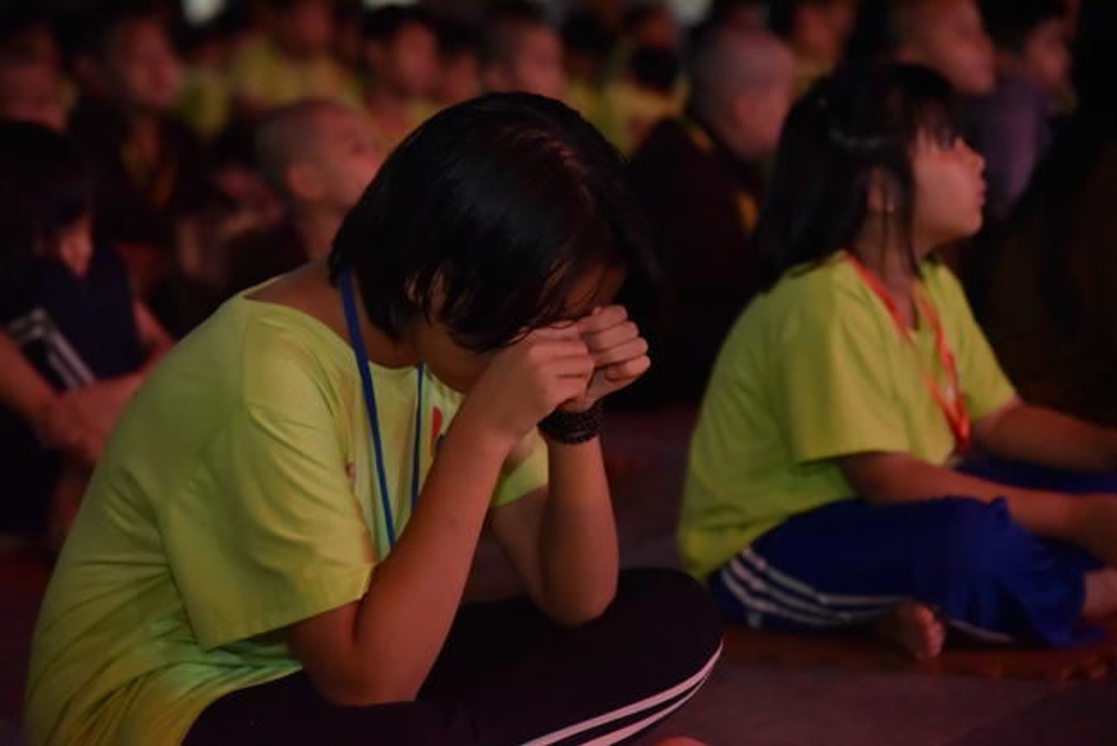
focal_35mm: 120
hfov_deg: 17.1
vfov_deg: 11.4
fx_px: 3725
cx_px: 558
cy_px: 373
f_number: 4.5
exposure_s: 1/125
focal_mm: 120
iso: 8000
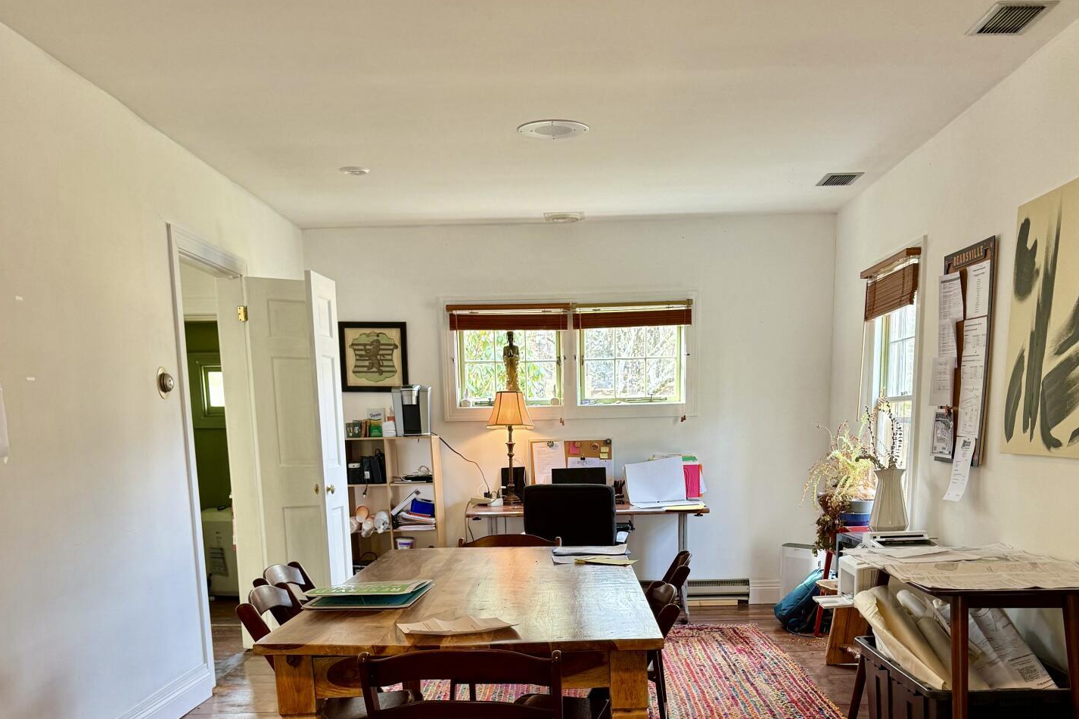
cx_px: 551
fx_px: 1049
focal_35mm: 35
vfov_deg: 35.9
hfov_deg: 54.4
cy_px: 627
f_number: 1.78
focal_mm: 6.76
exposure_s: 1/60
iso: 125
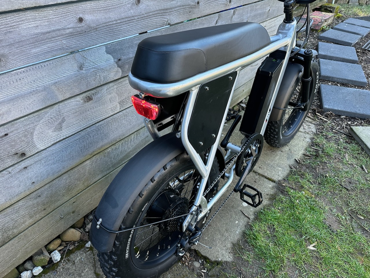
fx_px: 257
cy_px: 139
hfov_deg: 71.6
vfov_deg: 56.8
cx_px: 185
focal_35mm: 24
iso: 80
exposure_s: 1/121
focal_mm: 6.86
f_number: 1.78
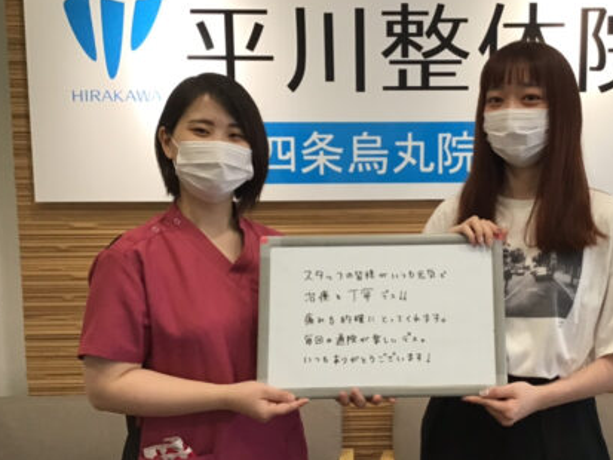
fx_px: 797
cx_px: 401
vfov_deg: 32.2
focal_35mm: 45
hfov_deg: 41.6
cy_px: 254
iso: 40
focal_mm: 3.3
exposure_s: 1/30
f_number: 2.4
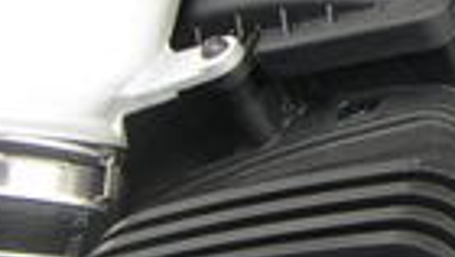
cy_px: -42
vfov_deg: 5.1
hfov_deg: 8.2
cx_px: 1170
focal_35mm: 237
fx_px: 2862
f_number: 2.8
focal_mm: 8
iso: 100
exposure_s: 1/290
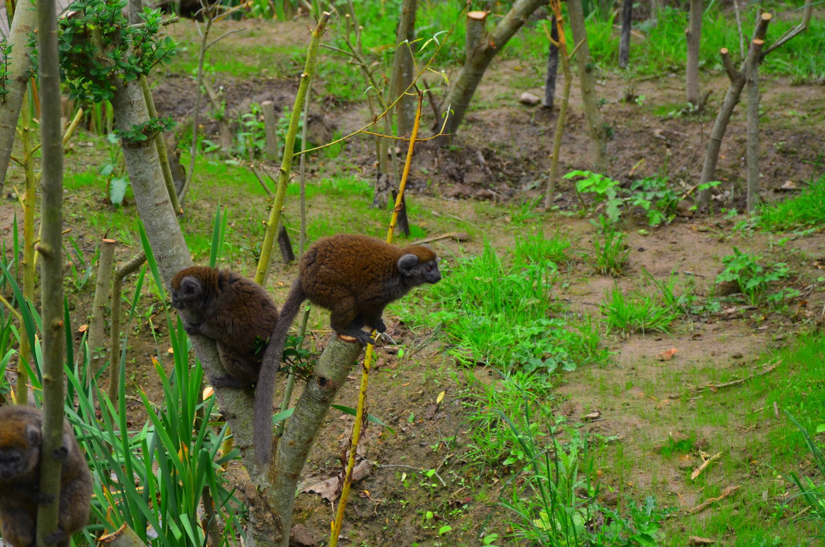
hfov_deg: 19.5
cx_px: 412
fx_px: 2401
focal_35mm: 105
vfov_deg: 13.0
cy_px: 274
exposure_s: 1/160
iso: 100
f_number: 4.5
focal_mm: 70
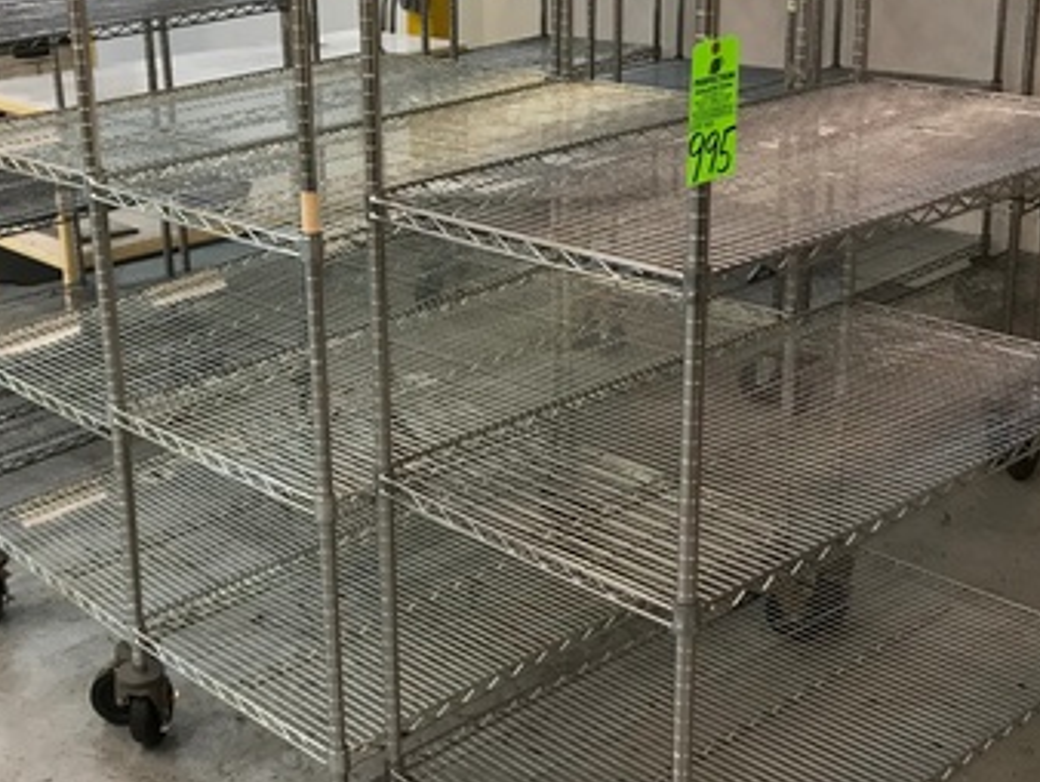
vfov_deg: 27.5
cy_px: 348
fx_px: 1593
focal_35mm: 53
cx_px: 372
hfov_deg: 35.9
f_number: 1.8
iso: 32
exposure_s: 1/30
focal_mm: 3.99
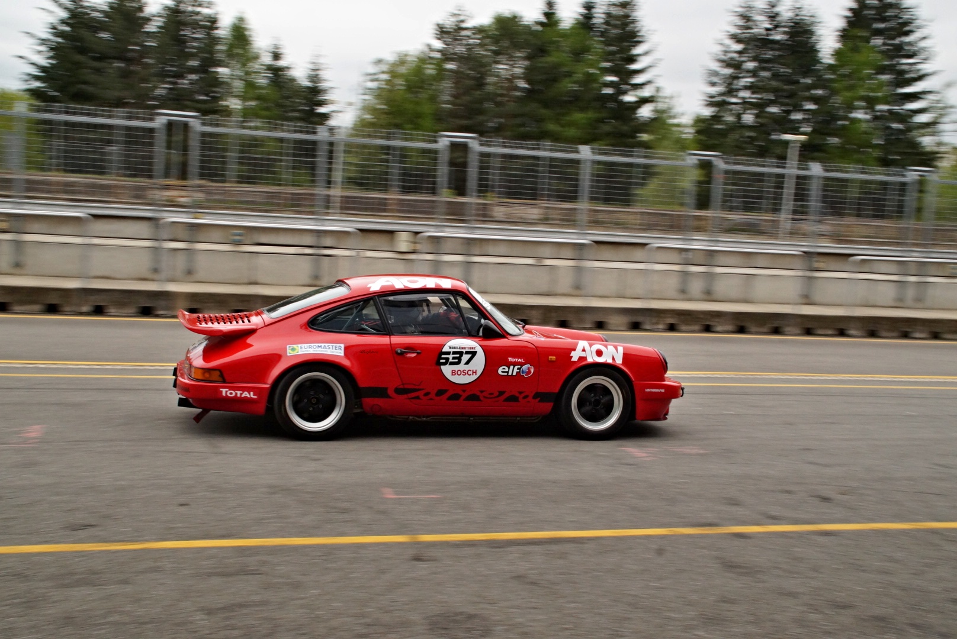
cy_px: 320
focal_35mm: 42
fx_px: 1117
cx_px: 478
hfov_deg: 46.4
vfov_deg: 31.9
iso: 800
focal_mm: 28
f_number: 14
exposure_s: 1/125
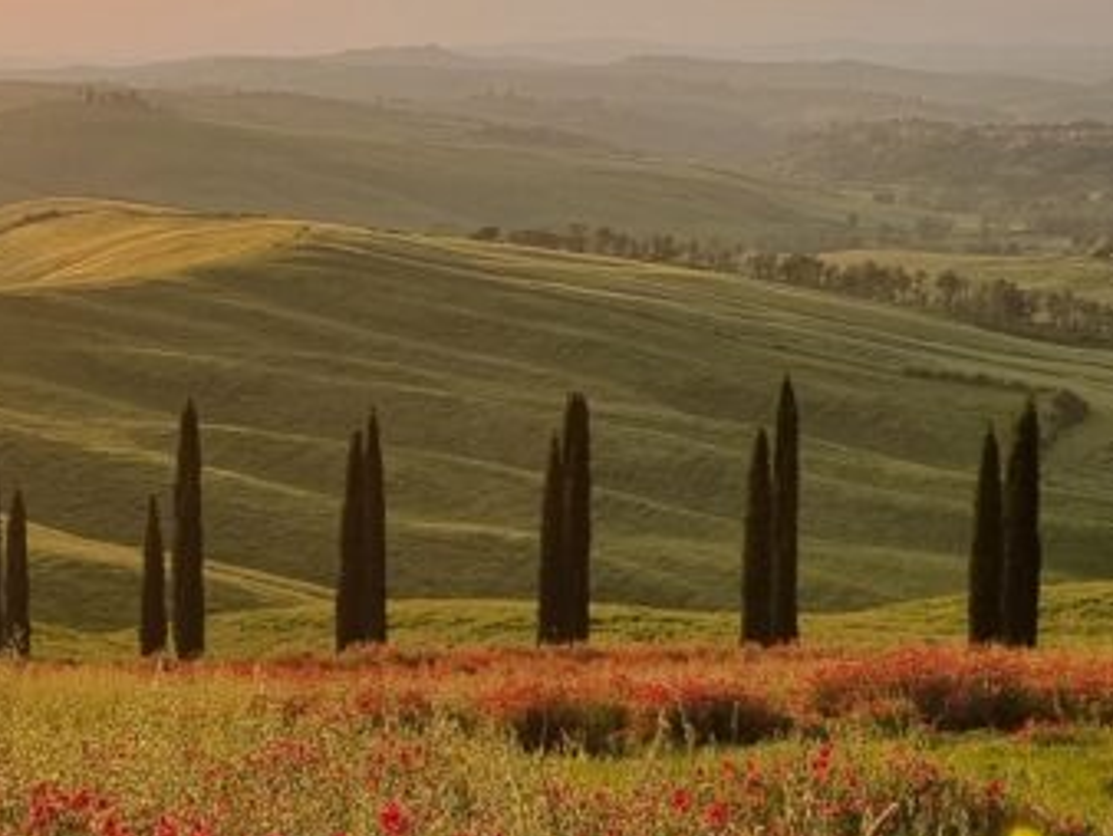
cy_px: 382
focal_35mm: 90
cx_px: 112
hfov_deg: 21.3
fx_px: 2896
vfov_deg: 16.4
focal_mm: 5.4
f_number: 1.8
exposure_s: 1/534
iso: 50
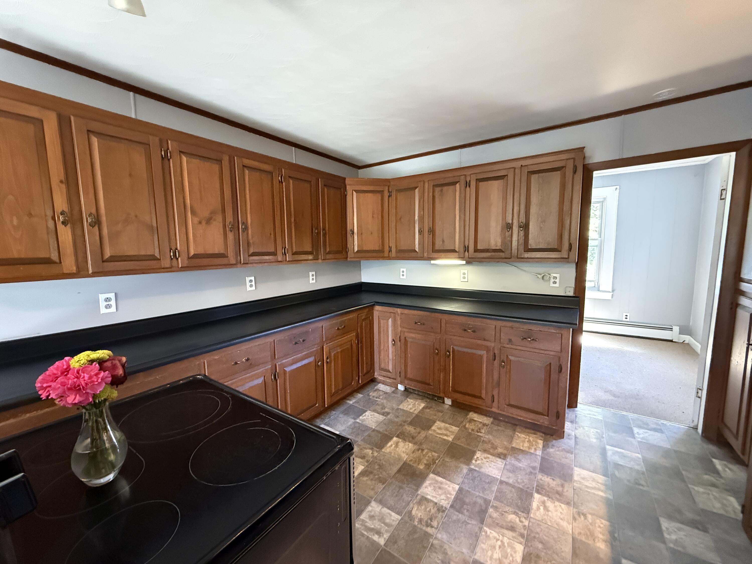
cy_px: 282
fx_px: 304
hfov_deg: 102.1
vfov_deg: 85.7
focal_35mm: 14
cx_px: 376
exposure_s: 1/40
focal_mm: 2.22
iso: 1250
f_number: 2.2
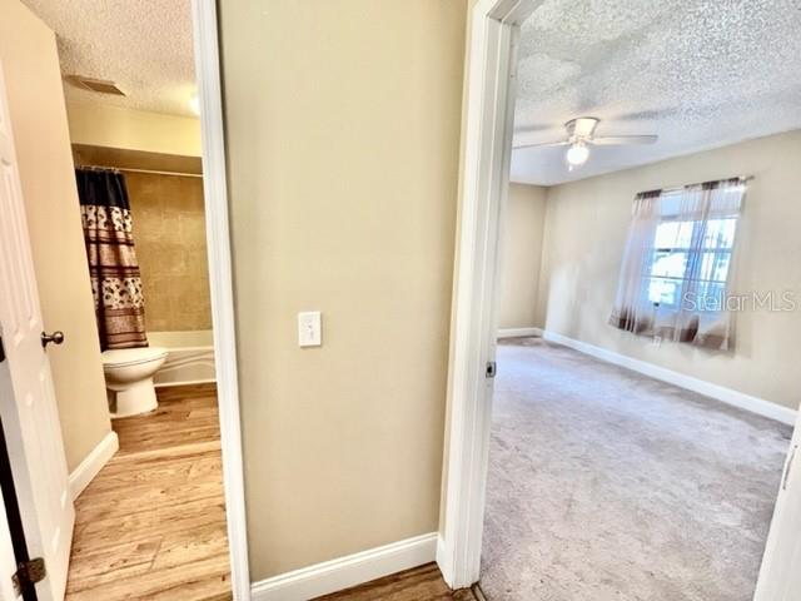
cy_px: 300
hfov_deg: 106.2
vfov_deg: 89.9
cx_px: 400
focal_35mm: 13
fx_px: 301
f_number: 1.8
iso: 250
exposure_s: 1/60
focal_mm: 1.57
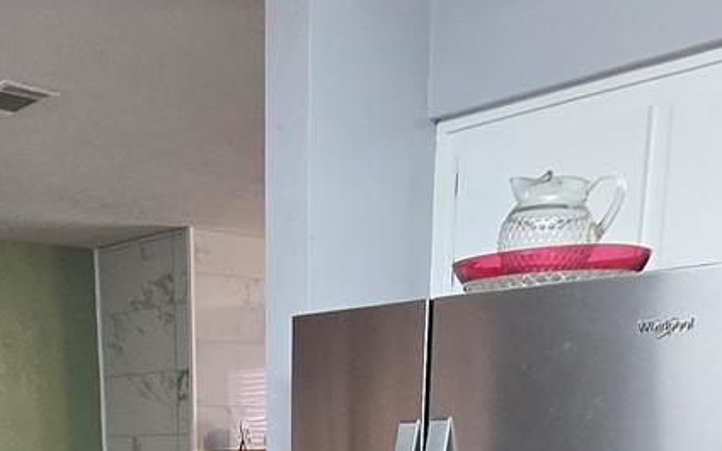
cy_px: 759
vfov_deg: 19.8
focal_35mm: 52
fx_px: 1023
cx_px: 196
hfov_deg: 38.0
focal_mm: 1.7
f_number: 2.2
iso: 125
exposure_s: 1/60
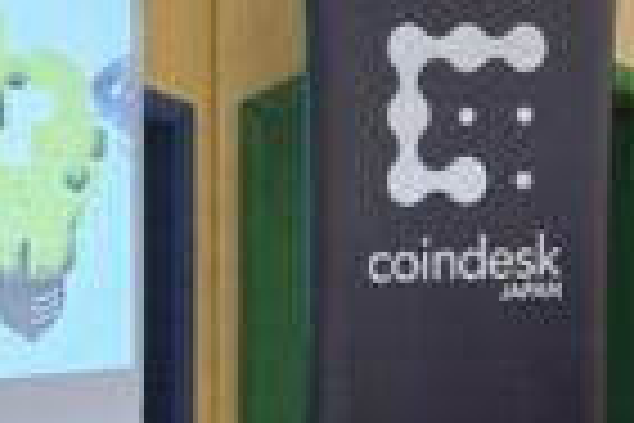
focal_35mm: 229
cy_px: 288
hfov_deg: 9.0
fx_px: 4033
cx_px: 211
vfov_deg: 6.0
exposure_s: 1/125
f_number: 2.8
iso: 500
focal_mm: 42
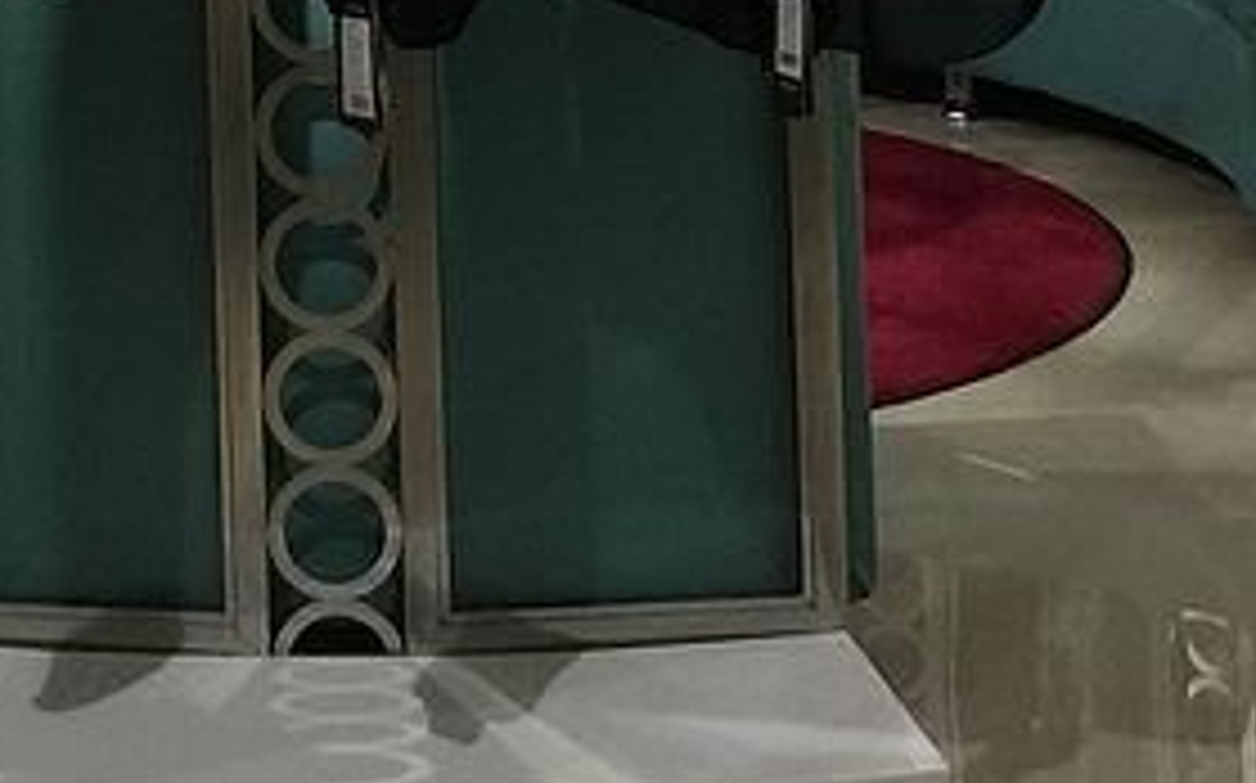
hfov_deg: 14.7
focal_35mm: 141
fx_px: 4824
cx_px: 185
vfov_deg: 8.6
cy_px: -922
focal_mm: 4.15
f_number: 2.2
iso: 50
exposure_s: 1/30
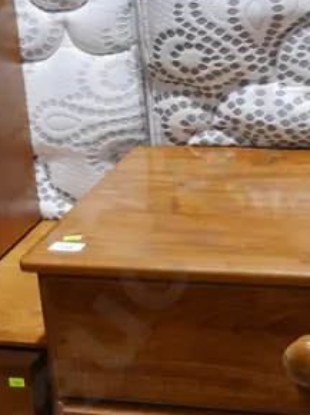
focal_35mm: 99
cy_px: 323
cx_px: 116
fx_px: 1184
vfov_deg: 19.7
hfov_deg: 14.9
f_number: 3.5
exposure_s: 1/60
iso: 250
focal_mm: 14
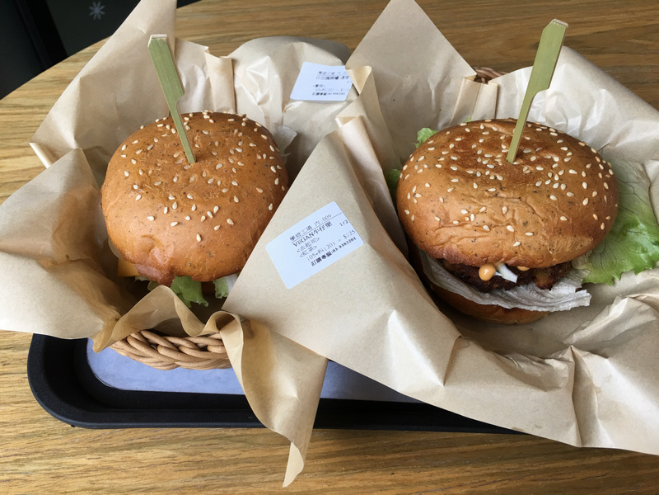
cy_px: 248
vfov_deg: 48.2
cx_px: 330
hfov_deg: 61.7
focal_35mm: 29
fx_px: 552
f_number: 2.2
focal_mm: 4.15
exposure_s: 1/40
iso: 25
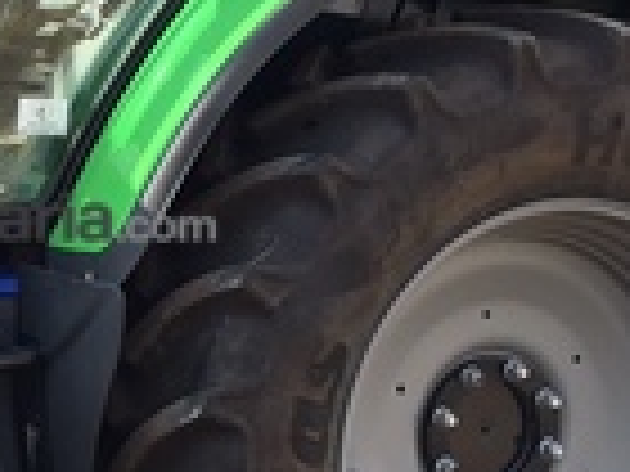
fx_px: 2075
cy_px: 216
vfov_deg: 13.0
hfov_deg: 16.6
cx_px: -119
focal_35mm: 114
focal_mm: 4.15
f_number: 2.2
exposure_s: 1/630
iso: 25
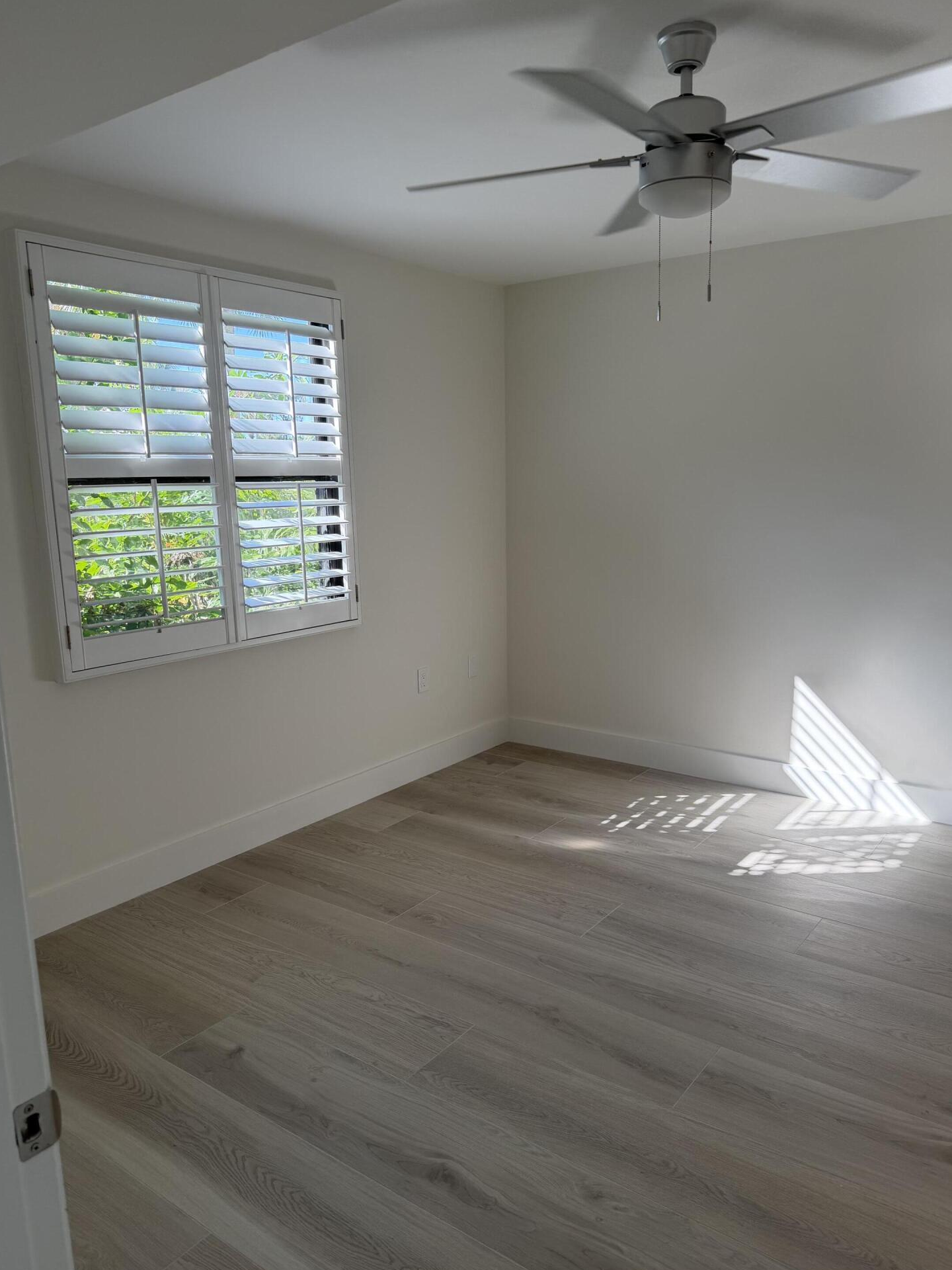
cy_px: 659
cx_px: 482
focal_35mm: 25
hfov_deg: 54.9
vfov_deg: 69.4
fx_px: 917
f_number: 1.78
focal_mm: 6.76
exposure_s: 1/211
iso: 80
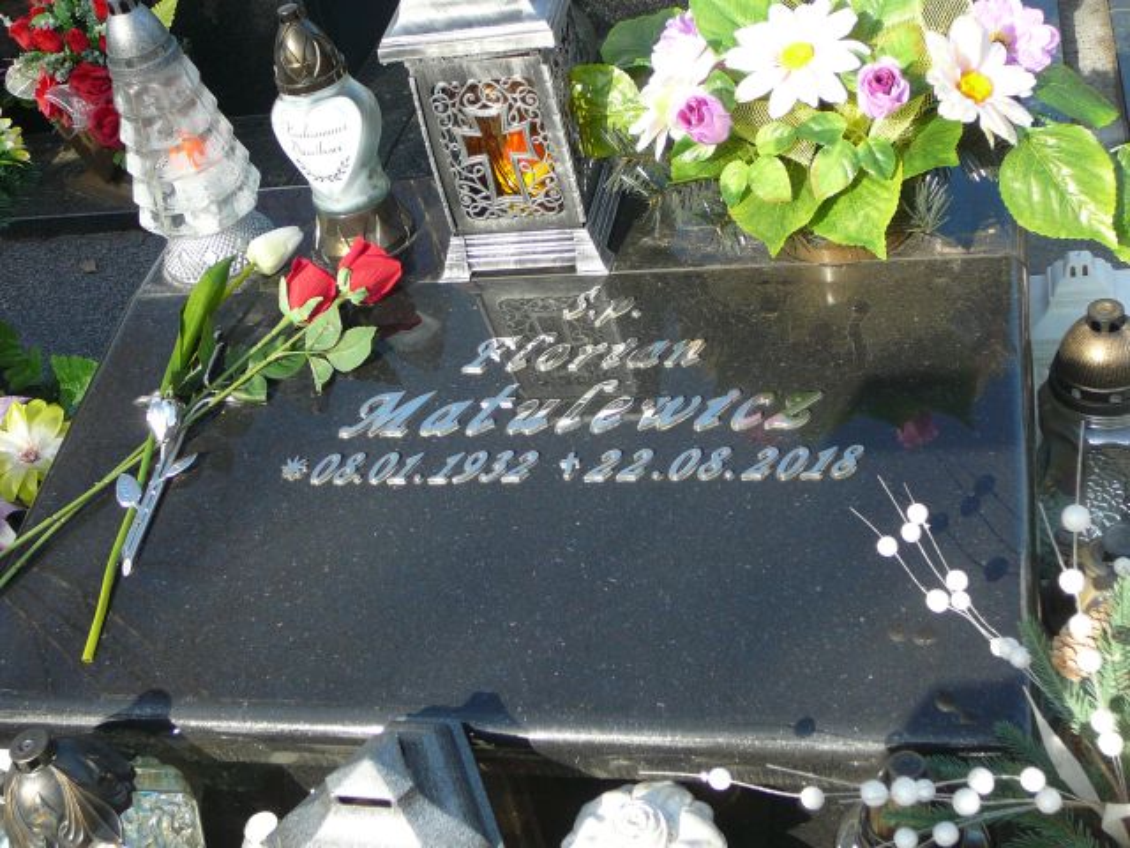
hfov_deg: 38.9
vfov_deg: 29.7
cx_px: 565
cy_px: 424
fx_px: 1600
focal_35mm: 49
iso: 80
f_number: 3.4
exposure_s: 1/250
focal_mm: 7.3
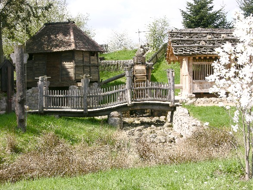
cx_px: 126
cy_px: 95
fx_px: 570
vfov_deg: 18.9
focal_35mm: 78
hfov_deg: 25.0
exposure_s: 1/118
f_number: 6.8
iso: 50
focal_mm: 19.9
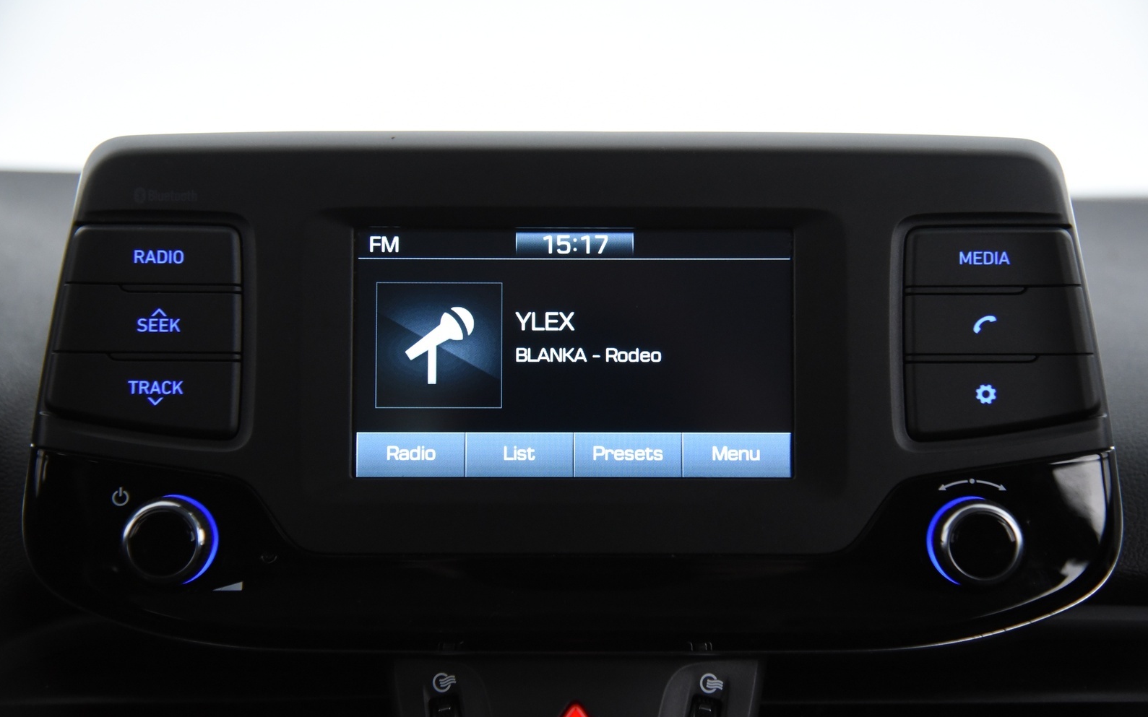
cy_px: 347
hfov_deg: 37.5
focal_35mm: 54
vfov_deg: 24.0
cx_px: 576
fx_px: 1689
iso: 4000
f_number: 4
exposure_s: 1/60
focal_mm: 52
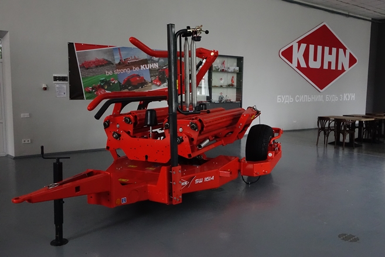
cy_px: 128
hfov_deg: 58.7
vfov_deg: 41.1
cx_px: 192
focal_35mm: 32
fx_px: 342
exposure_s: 1/20
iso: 3200
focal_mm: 11.8
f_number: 5.6
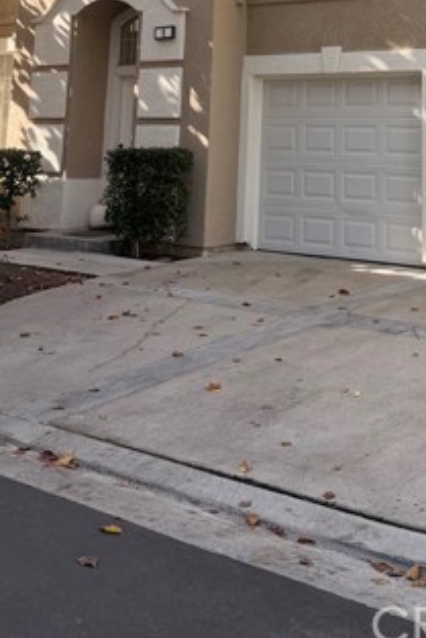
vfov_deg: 35.2
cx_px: 347
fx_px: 904
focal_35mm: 51
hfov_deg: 26.0
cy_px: 2
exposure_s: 1/1122
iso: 100
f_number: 1.78
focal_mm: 6.76
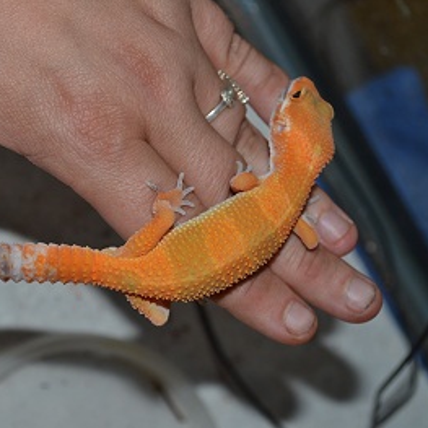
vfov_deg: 18.7
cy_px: 213
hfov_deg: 18.6
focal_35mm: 93
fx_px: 1301
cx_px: 138
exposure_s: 1/60
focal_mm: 48
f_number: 8
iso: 100
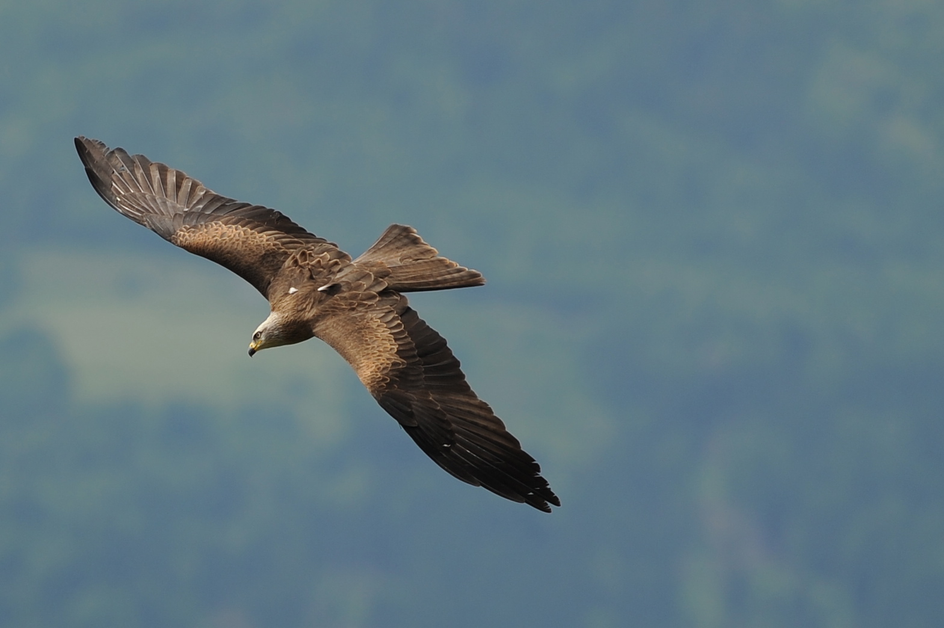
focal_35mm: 180
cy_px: 314
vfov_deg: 7.6
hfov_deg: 11.4
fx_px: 4717
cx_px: 472
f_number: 2.8
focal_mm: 180
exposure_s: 1/3200
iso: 200
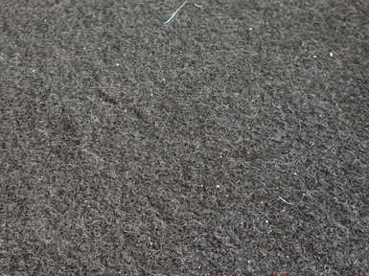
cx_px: 142
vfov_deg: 36.2
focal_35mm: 39
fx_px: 415
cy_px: 80
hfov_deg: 47.5
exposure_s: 1/30
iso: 200
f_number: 2
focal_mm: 4.5
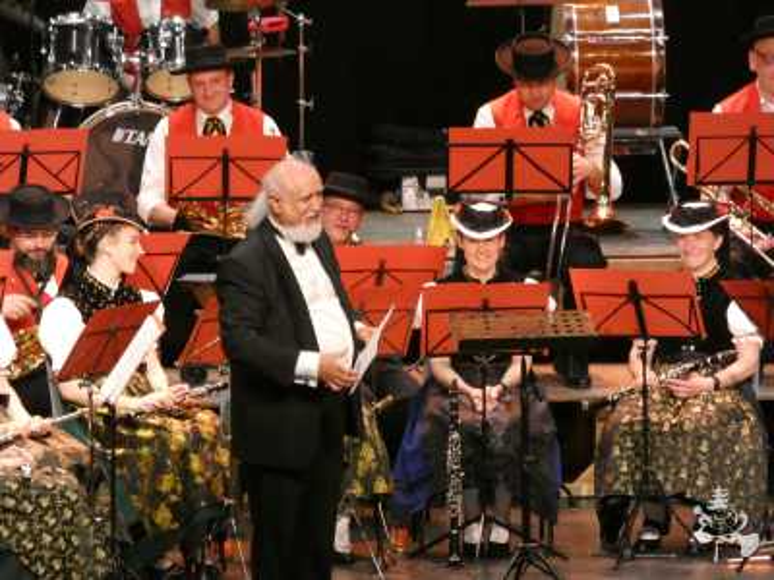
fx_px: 8586
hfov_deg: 5.2
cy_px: 290
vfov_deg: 3.9
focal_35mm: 384
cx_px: 387
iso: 1600
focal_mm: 68.8
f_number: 5.6
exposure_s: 1/80
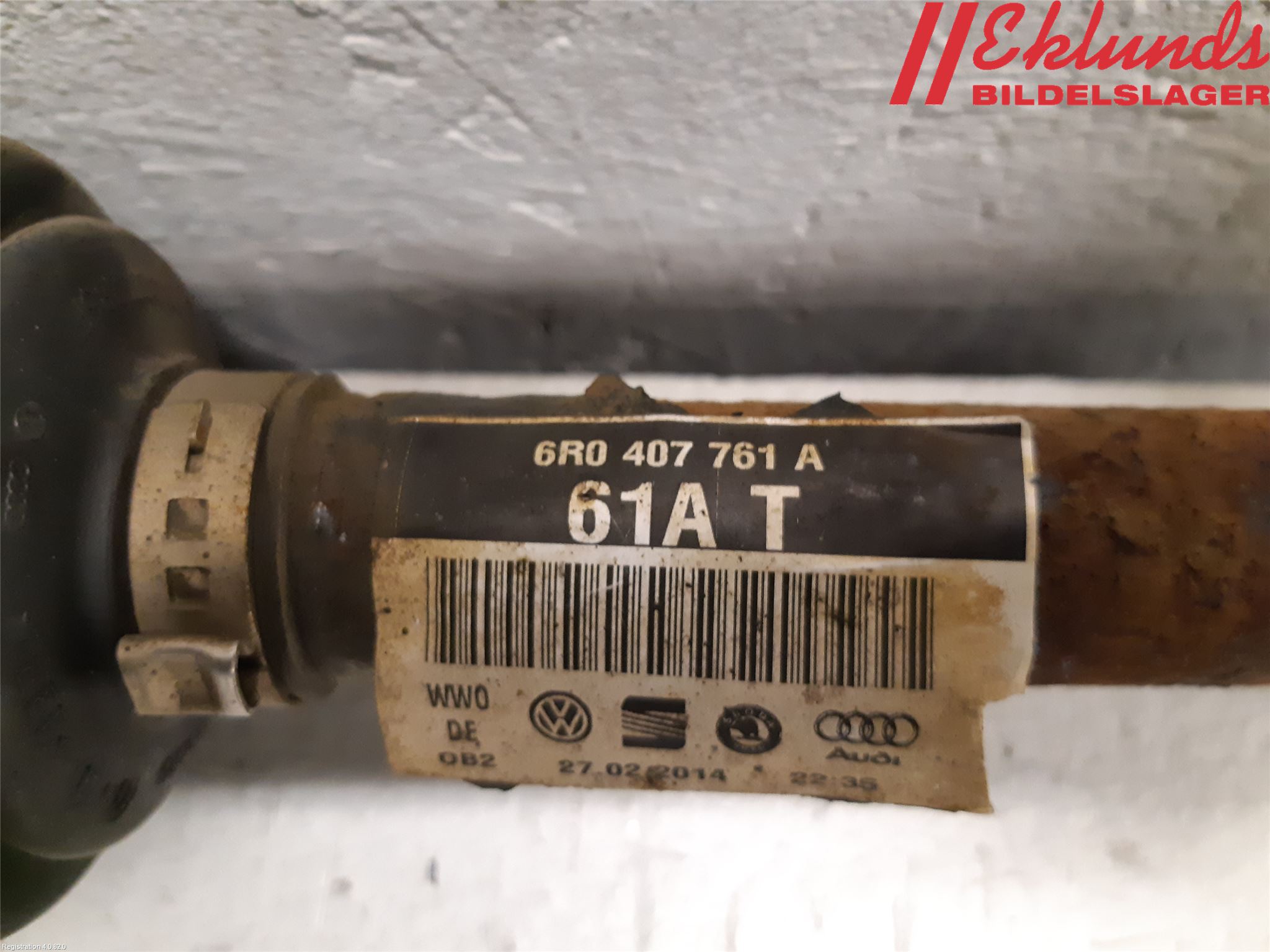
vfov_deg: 53.1
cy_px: 476
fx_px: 954
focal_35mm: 26
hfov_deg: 67.3
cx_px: 635
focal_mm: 3.93
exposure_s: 1/25
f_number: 1.7
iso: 400
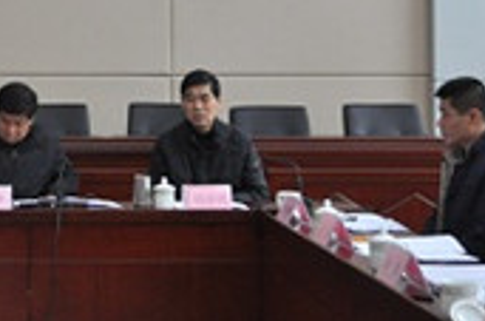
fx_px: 1317
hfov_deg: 20.5
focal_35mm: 98
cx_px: 60
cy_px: -17
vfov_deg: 13.6
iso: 800
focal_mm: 28
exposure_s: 1/40
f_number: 4
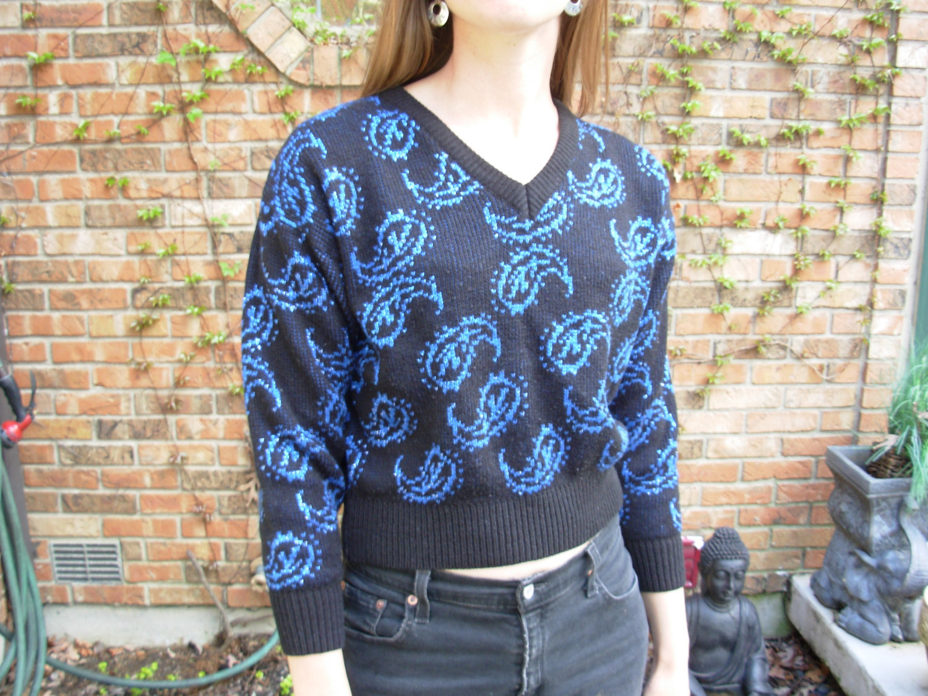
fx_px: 1019
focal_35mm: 38
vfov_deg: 37.7
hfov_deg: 49.0
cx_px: 464
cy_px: 348
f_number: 2.9
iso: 50
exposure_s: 1/13.8
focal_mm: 6.3
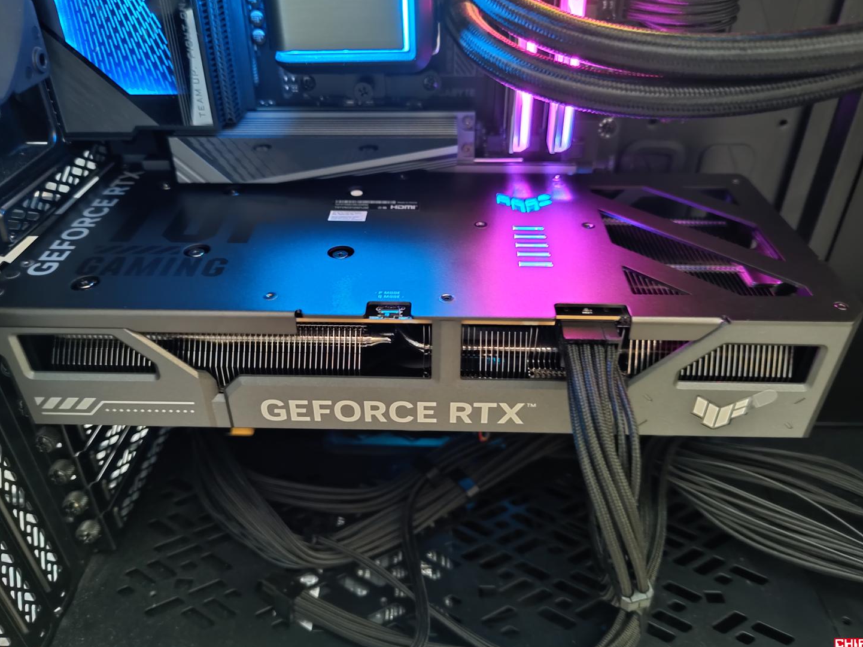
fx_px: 648
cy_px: 321
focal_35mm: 26
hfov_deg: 67.3
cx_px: 428
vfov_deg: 53.1
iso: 776
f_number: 1.85
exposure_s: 1/9
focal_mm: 6.78
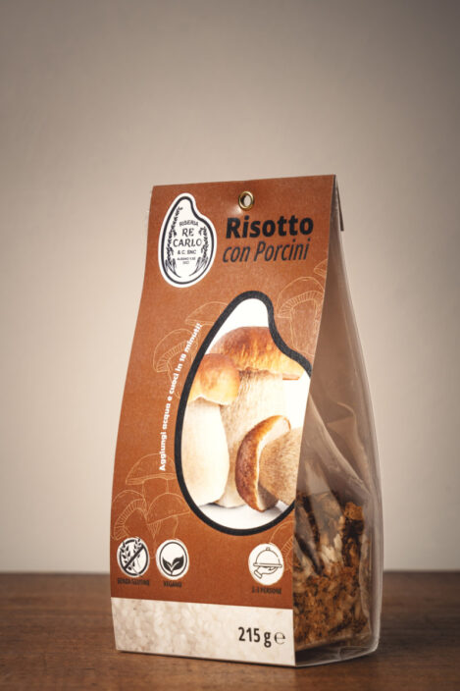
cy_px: 346
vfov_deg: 19.5
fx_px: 2013
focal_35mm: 105
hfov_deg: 13.0
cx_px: 230
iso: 200
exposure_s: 1/160
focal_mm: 70
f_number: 8
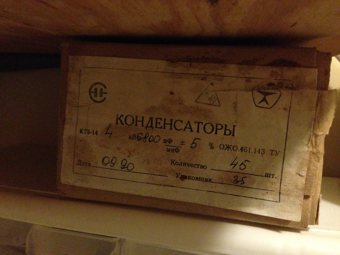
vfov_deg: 42.9
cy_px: 128
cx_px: 170
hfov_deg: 55.4
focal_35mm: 33
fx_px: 324
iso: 800
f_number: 2.4
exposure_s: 1/15
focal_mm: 4.12
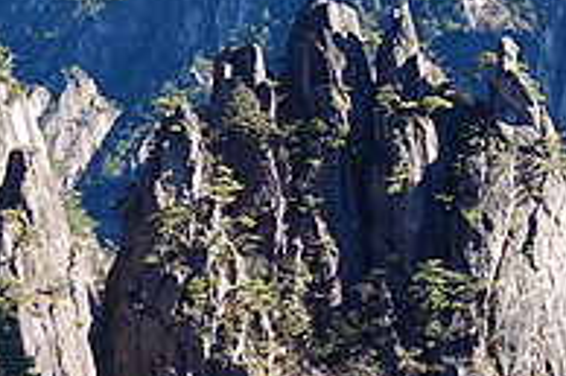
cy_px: 31
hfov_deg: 11.9
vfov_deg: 8.7
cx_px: 1062
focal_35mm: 157
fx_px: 2466
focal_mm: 14.12
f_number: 4
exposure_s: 1/200
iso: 125
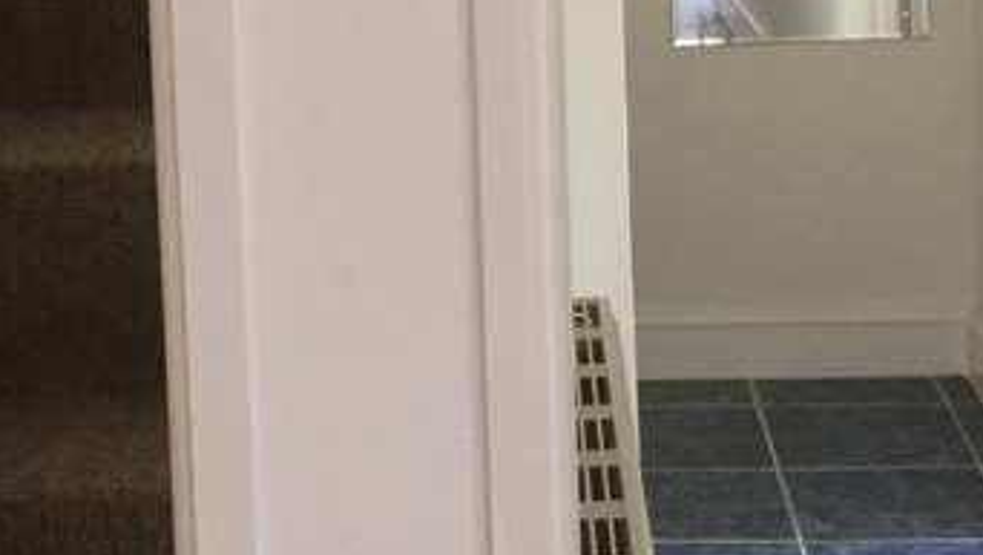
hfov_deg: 21.1
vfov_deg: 11.8
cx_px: 408
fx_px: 2635
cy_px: -81
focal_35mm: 101
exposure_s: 1/33
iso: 160
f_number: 2.4
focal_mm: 3.3
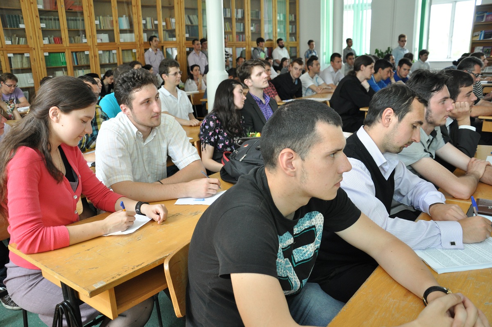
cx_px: 246
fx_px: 369
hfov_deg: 67.4
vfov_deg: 47.8
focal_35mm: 27
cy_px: 164
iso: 800
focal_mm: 18
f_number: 5.6
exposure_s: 1/125
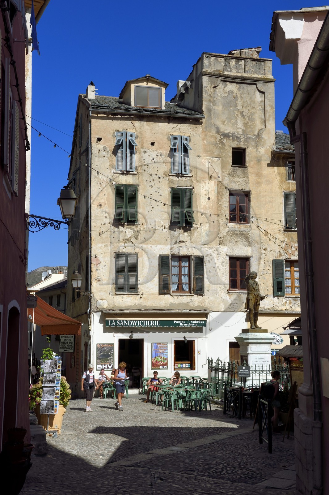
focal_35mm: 45
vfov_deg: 43.6
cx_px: 164
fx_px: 617
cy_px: 248
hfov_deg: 29.8
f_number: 20
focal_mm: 45
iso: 200
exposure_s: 1/200
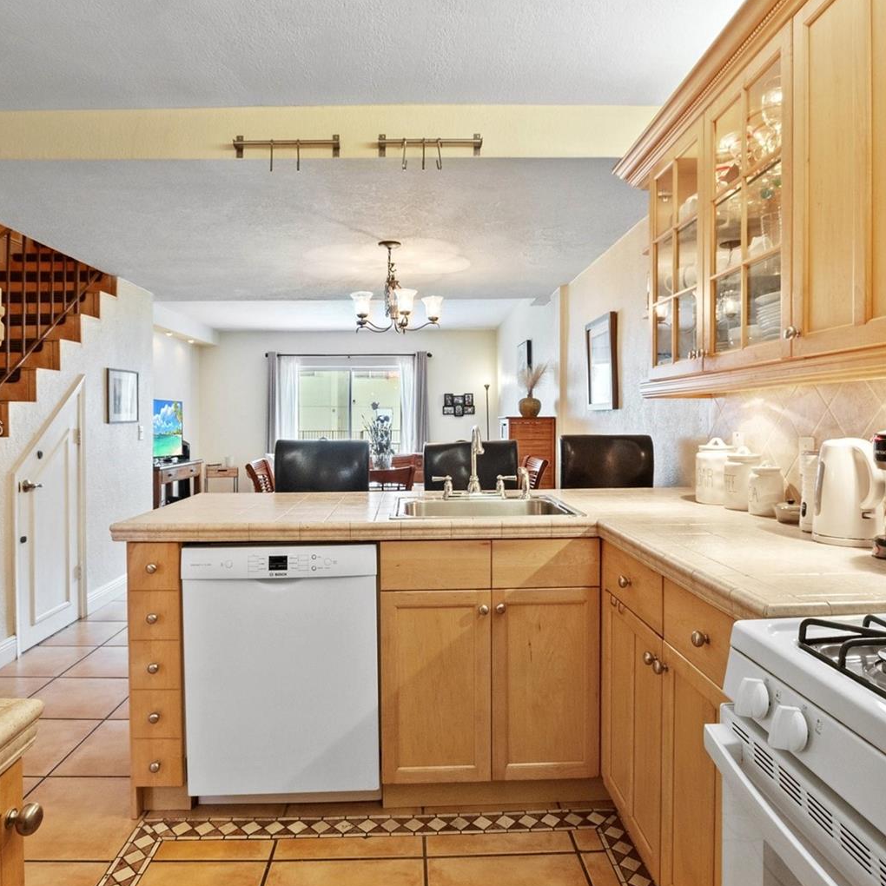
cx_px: 428
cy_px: 430
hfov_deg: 74.8
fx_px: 579
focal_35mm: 20
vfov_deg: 74.8
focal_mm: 10
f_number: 8
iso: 800
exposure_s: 1/15
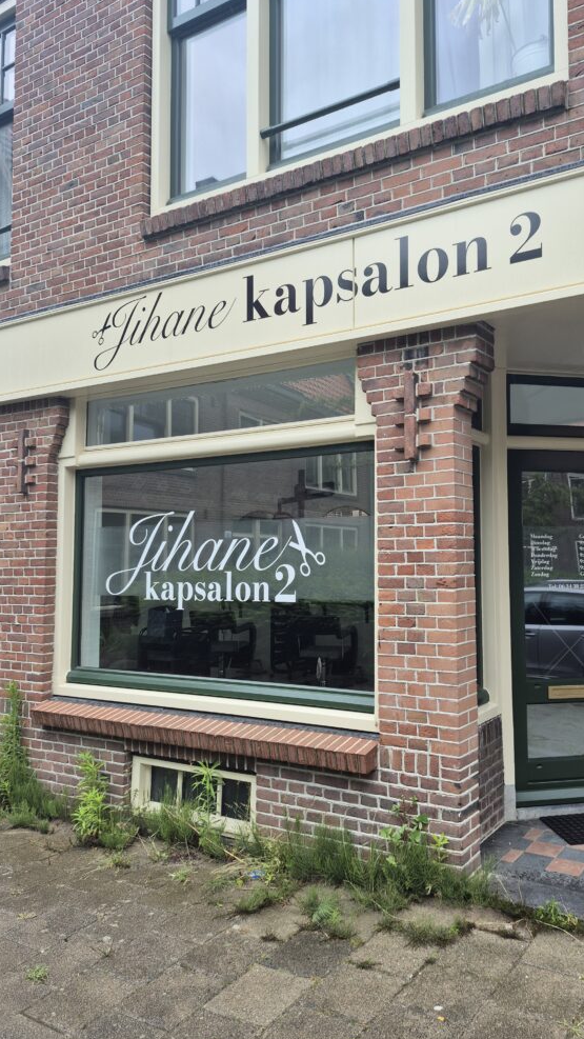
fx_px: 716
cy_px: 526
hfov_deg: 43.8
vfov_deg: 71.9
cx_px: 383
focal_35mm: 26
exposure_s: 1/230
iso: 25
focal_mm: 5.4
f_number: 1.8
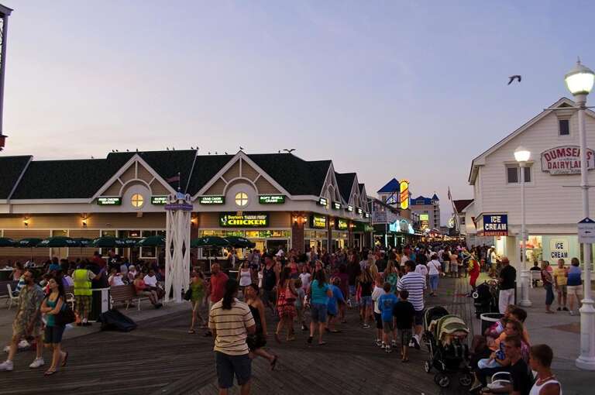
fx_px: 446
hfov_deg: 67.4
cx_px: 298
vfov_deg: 47.8
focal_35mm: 27
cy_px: 198
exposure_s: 1/80
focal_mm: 18
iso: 400
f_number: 4.5
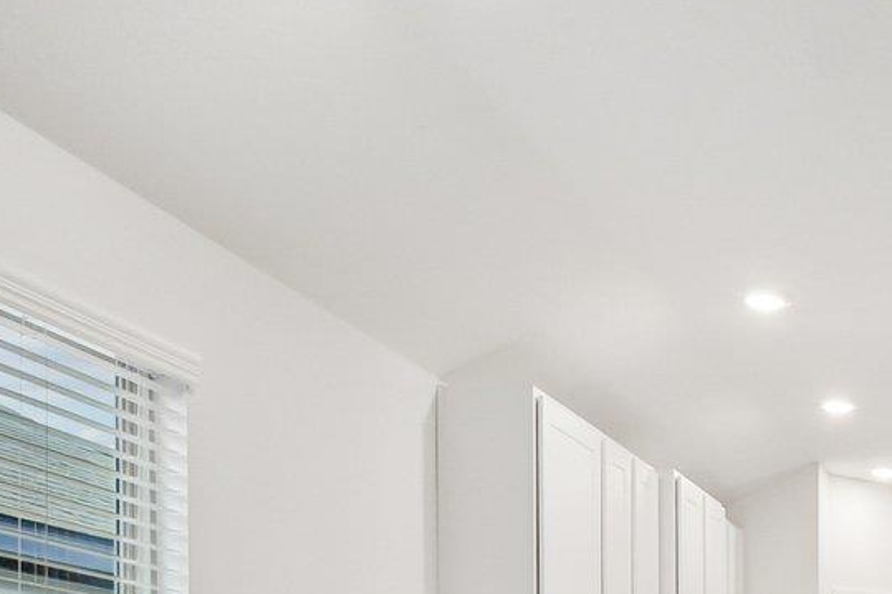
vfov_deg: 22.0
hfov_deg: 28.9
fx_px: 1412
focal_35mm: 57
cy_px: 716
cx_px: 1144
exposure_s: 1/60
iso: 400
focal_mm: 10
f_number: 8
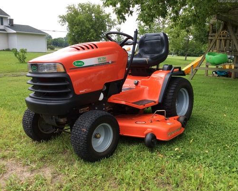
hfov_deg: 52.8
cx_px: 125
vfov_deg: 43.3
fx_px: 239
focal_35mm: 34
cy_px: 96
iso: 32
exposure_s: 1/493
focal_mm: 3.3
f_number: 2.4
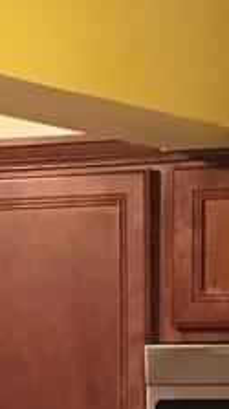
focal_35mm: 227
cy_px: 655
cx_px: 57
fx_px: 2457
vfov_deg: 9.2
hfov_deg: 5.3
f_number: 2.2
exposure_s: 1/15
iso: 250
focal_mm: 4.15
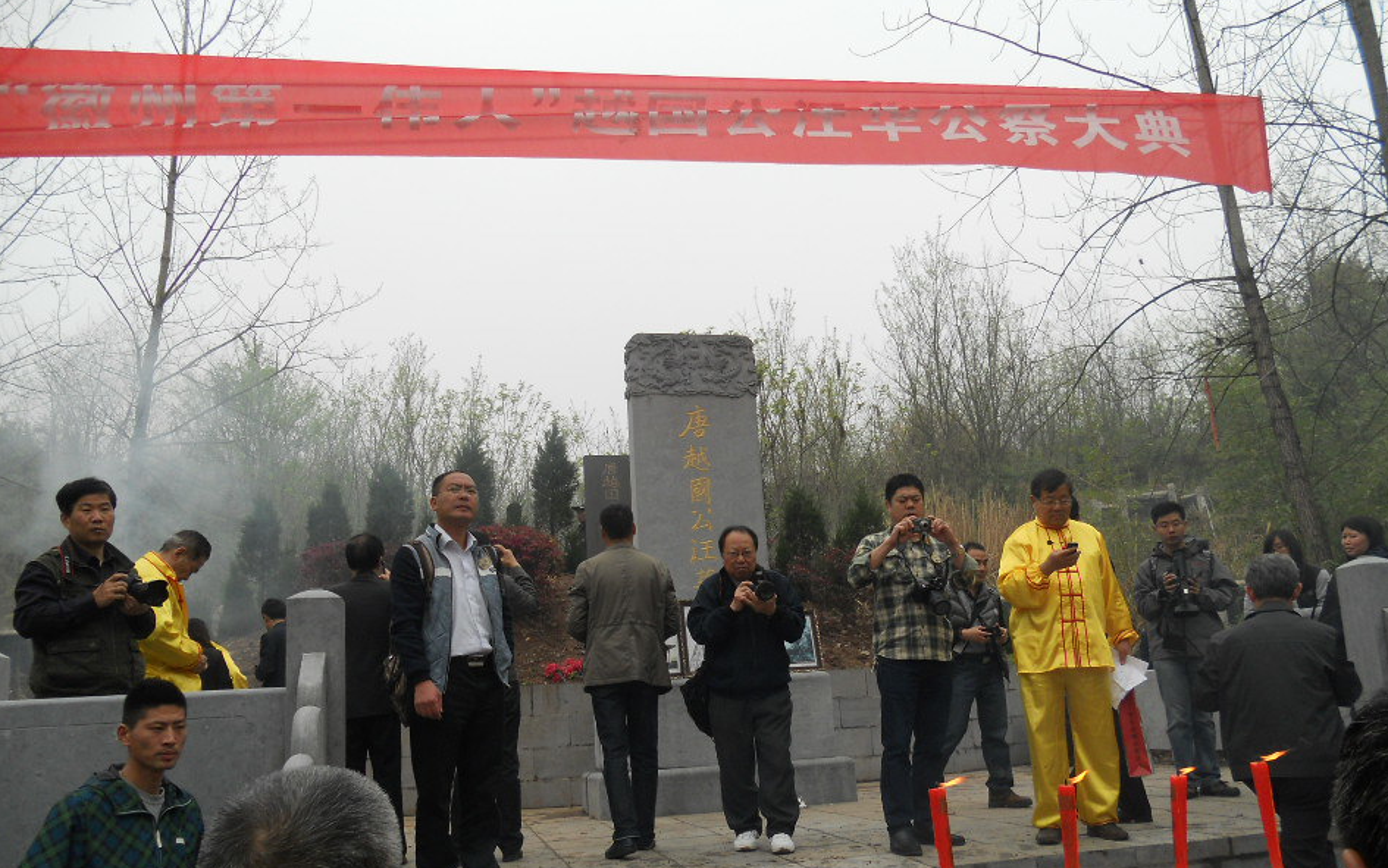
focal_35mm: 31
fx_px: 1173
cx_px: 715
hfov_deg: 61.2
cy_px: 476
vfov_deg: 40.6
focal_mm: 4.9
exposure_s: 1/500
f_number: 3.2
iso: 80
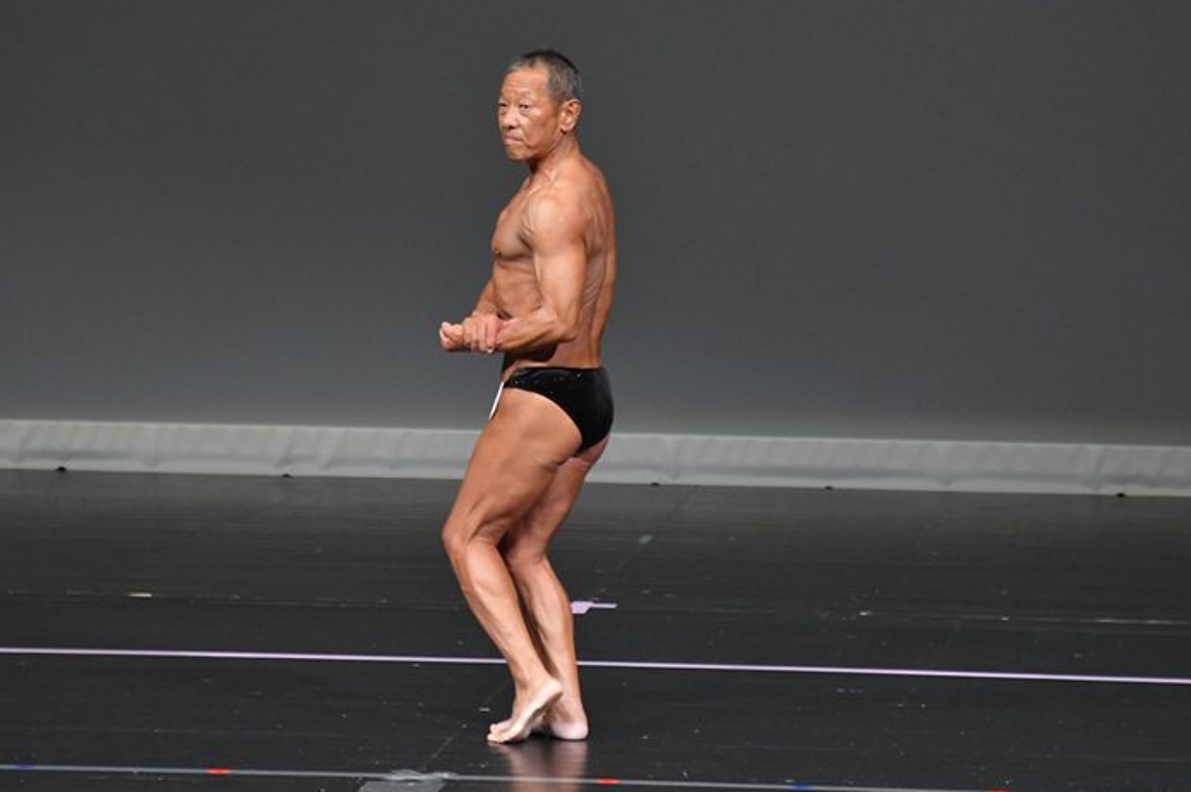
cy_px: 392
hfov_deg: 5.3
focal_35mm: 386
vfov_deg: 3.6
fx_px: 12761
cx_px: 590
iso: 4000
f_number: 5.6
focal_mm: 230
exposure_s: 1/400
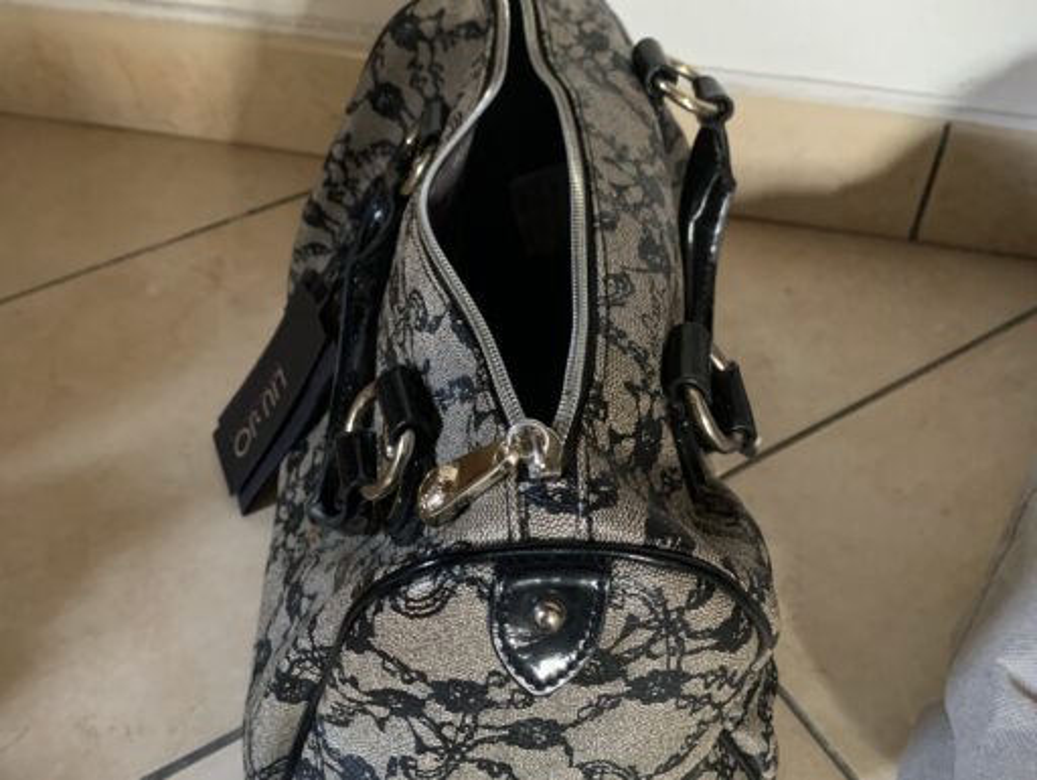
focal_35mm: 26
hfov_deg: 67.3
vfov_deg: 53.1
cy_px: 390
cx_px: 518
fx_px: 780
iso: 400
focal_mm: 4.25
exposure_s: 1/40
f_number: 1.8
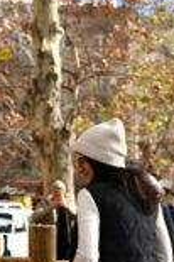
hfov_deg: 12.1
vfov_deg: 18.4
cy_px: 208
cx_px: -50
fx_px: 799
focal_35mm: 110
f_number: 3.2
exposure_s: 1/800
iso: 200
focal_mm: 34
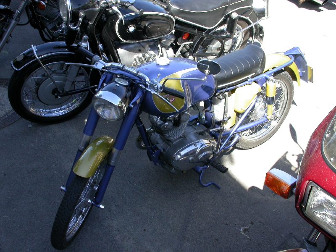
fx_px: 417
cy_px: 126
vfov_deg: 33.6
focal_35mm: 43
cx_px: 168
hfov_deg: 43.9
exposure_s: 1/131
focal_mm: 8.9
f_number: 4.9
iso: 100
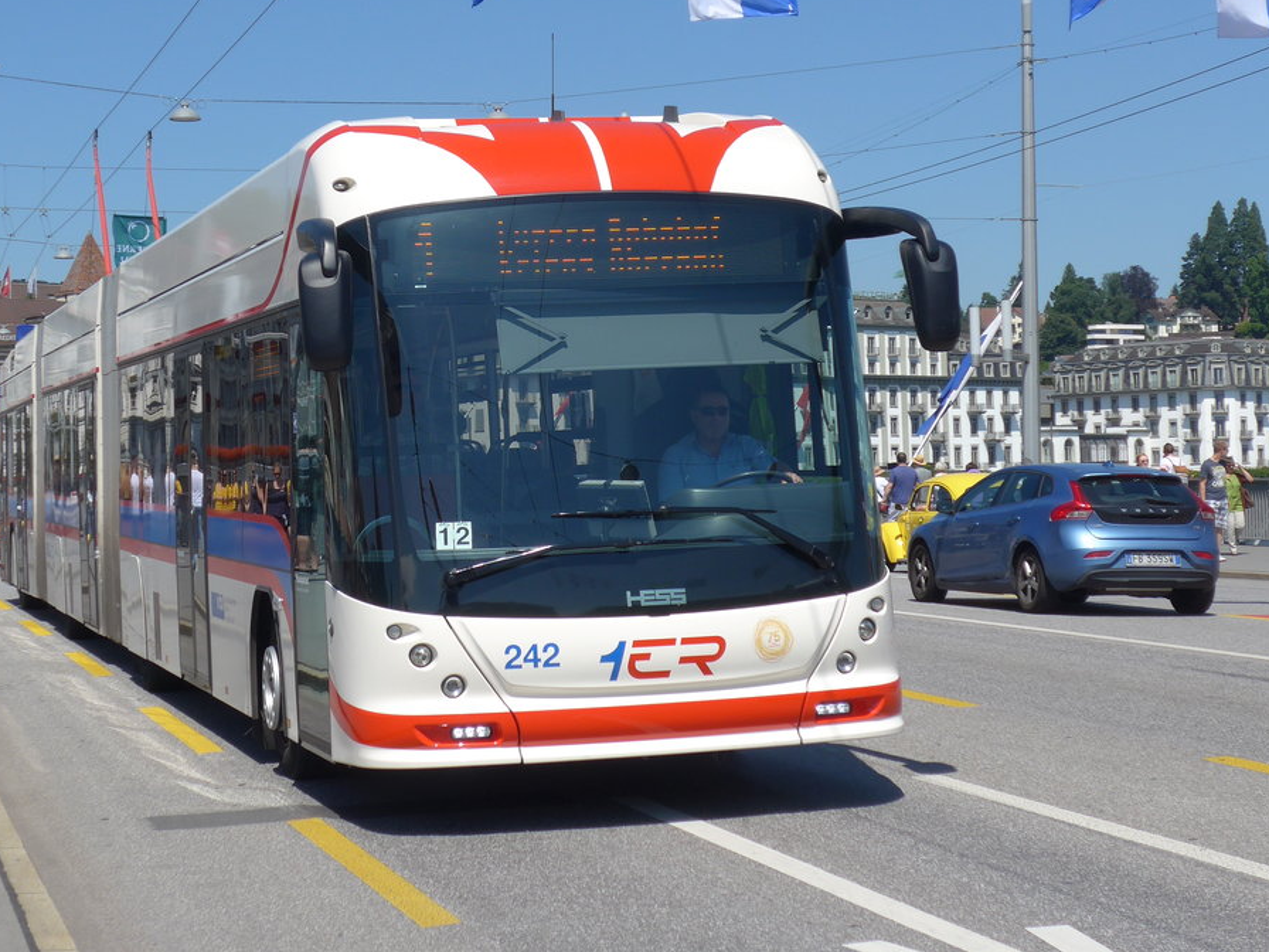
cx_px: 494
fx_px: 2896
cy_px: 344
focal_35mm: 79
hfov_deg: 24.7
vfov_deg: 18.6
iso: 80
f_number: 3.5
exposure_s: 1/1600
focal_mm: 12
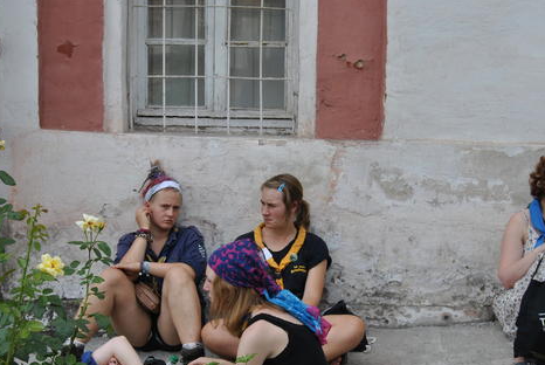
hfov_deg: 28.8
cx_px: 267
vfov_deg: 19.5
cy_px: 239
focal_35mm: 70
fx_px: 1061
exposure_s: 1/160
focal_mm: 34
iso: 100
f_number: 6.3
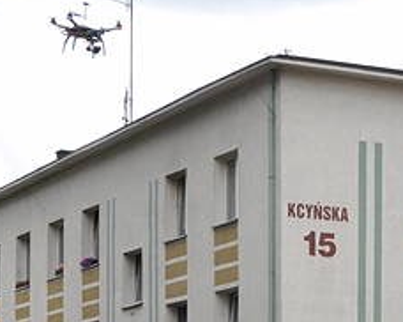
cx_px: 444
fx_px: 1752
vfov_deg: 10.3
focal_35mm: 147
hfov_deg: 12.9
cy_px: 417
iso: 1250
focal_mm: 28
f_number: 13
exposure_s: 1/640
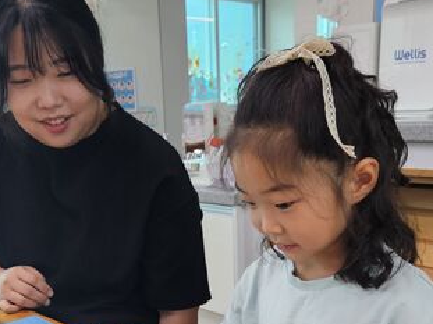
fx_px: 600
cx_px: 198
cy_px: 294
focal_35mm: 48
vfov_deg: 29.0
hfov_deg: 39.6
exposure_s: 1/120
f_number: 1.8
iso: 160
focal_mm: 5.4
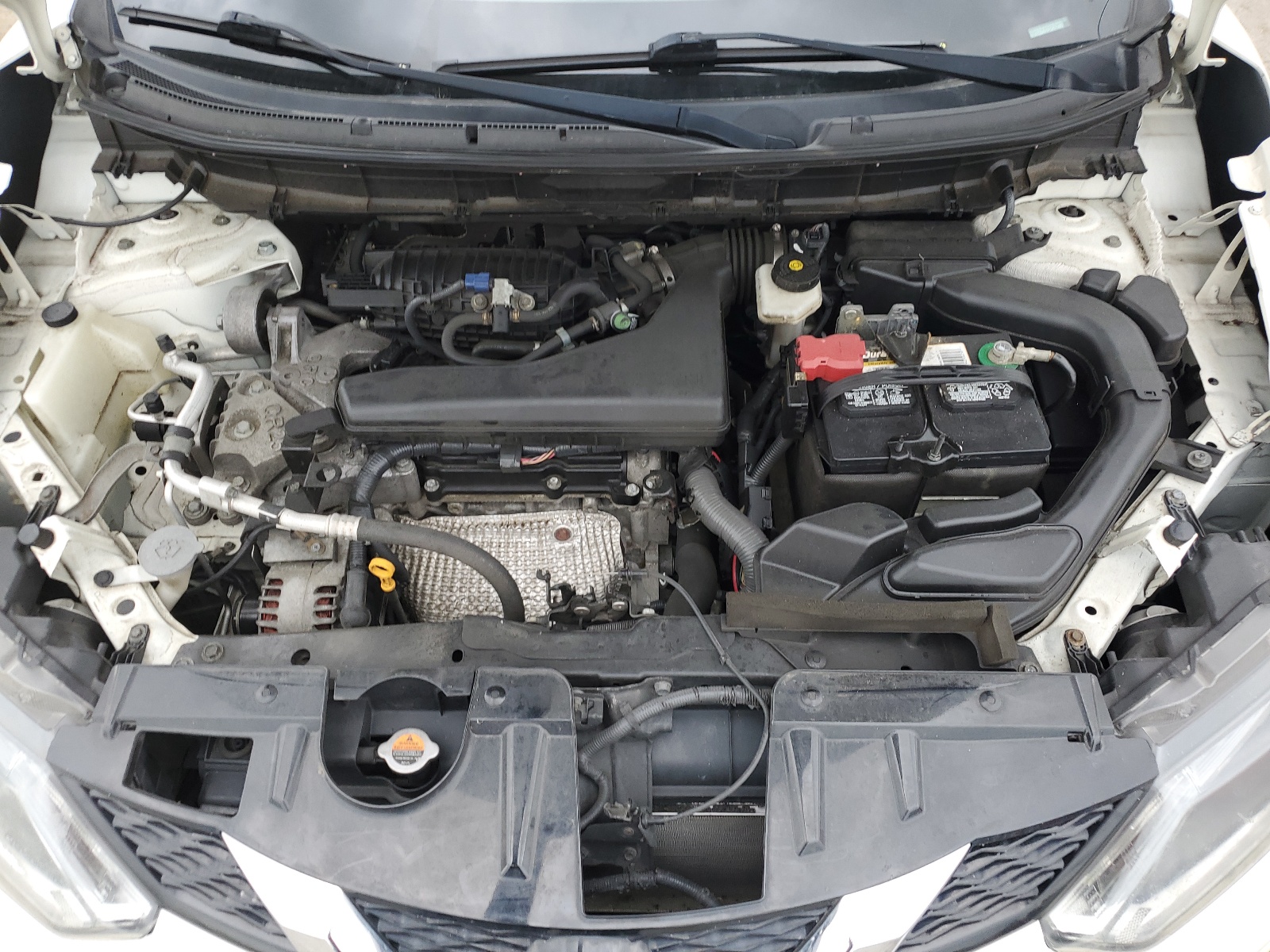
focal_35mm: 26
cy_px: 476
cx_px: 635
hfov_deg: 67.3
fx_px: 954
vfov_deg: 53.1
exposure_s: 1/270
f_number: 1.5
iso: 50
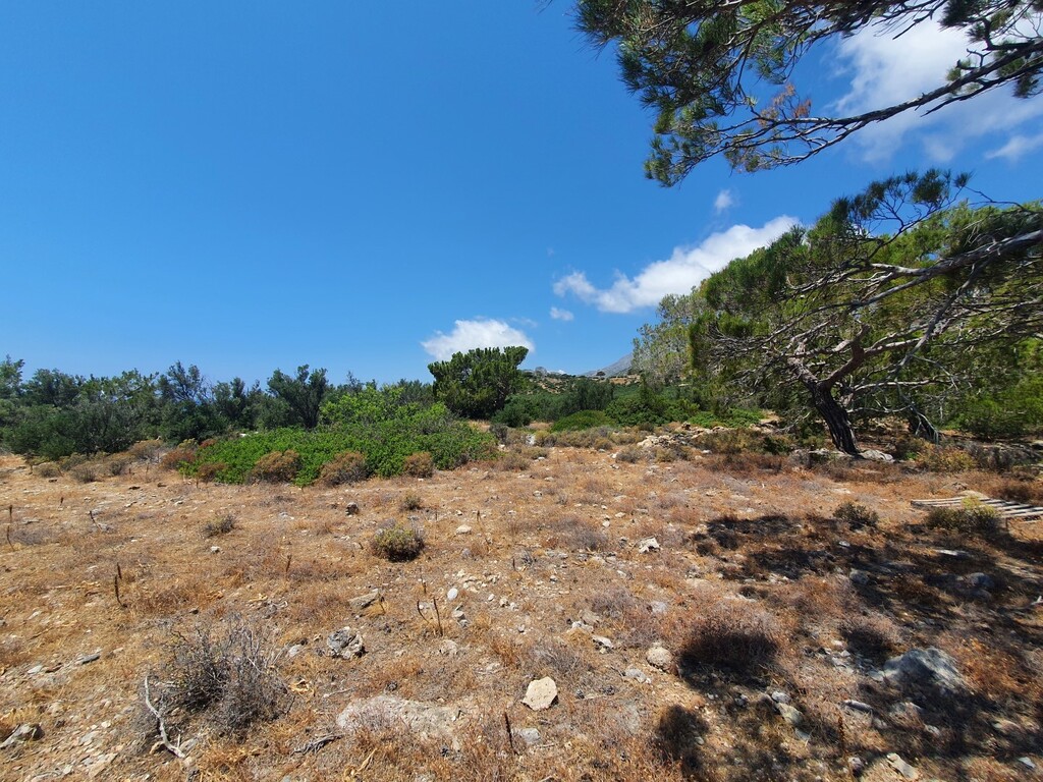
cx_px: 522
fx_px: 392
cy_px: 391
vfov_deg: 89.9
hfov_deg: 106.2
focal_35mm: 13
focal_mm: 1.8
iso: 50
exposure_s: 1/1116
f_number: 2.2
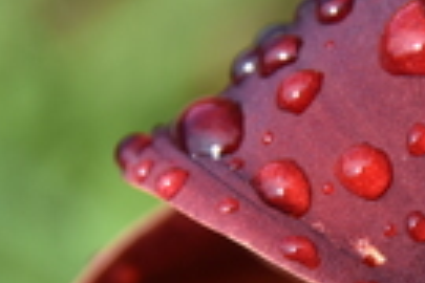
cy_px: 247
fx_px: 4214
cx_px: 422
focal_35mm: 357
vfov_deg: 3.8
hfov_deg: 5.8
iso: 200
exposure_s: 1/320
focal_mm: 70
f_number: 8
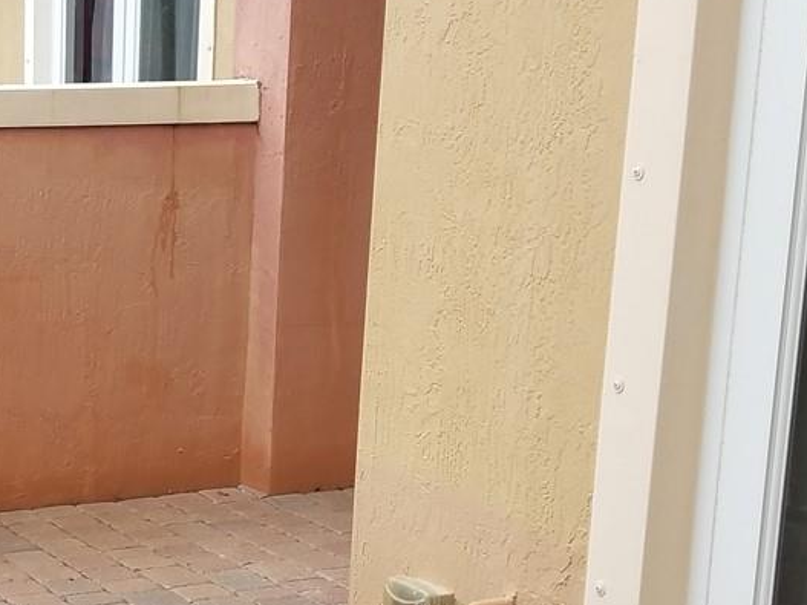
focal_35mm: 79
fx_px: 1841
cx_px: -34
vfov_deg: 18.3
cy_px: 554
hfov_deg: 23.5
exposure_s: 1/483
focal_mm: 4.2
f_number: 1.7
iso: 40
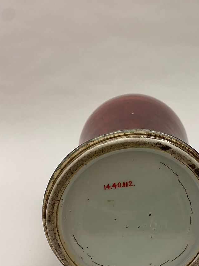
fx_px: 284
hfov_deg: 38.2
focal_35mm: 37
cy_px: 187
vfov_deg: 48.9
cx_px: 135
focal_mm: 4.25
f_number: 1.8
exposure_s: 1/60
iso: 100
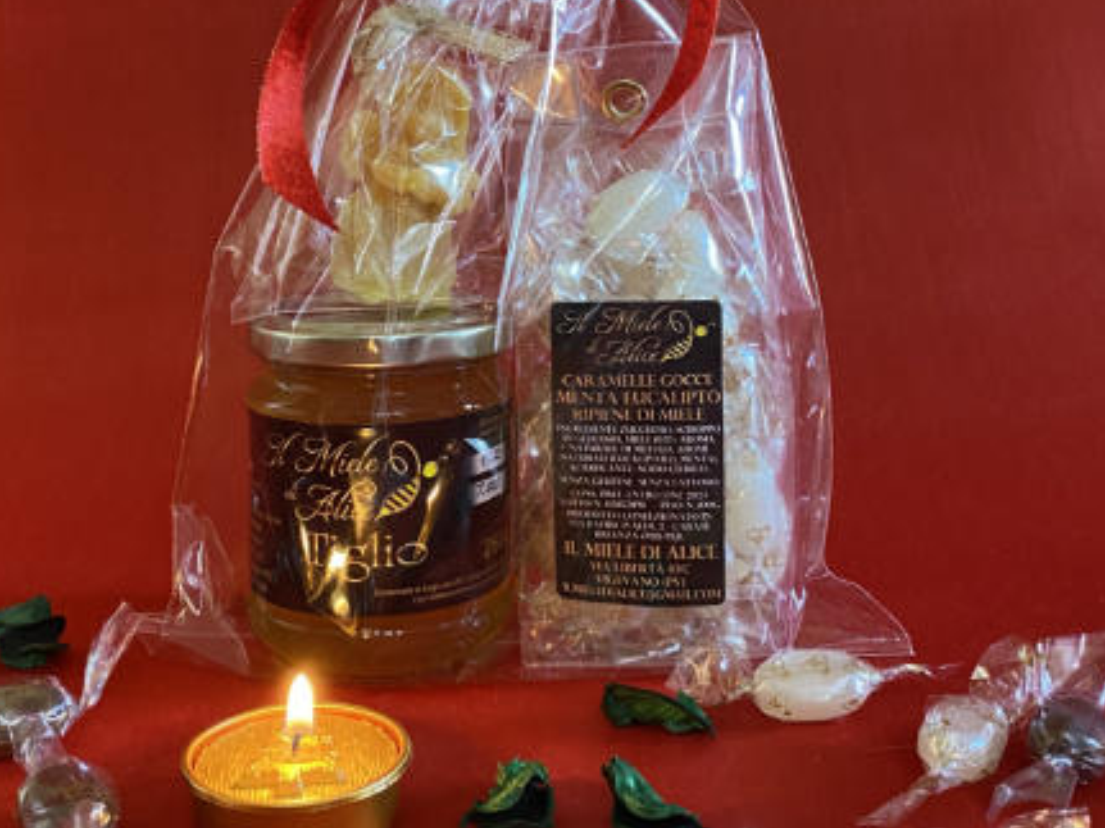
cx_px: 520
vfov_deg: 44.1
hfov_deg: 56.8
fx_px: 1021
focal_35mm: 32
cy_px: 393
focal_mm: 4.2
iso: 400
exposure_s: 1/50
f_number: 1.8
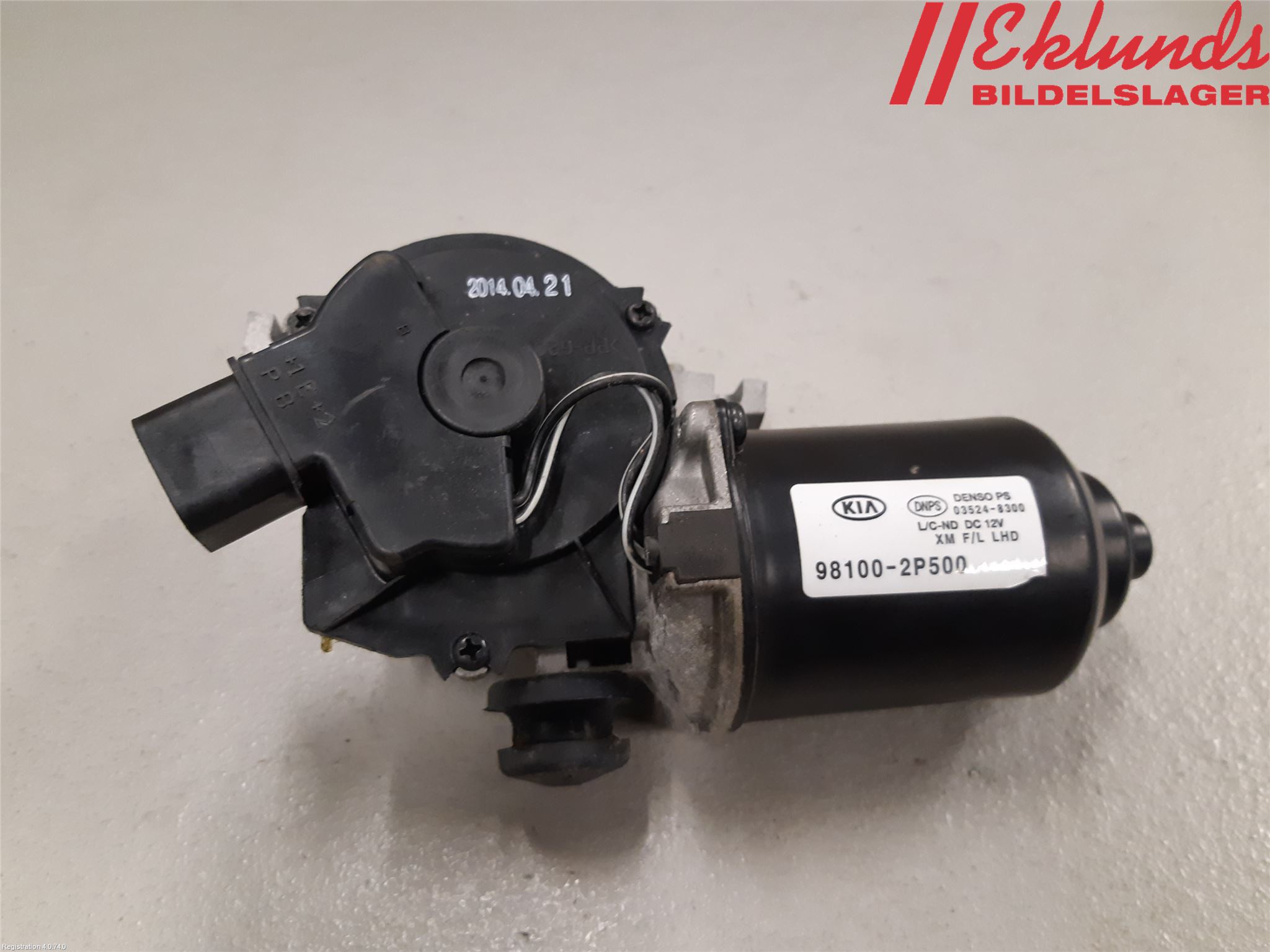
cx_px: 635
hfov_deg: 67.3
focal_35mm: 26
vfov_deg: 53.1
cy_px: 476
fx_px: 954
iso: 200
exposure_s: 1/50
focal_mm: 3.93
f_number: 1.7
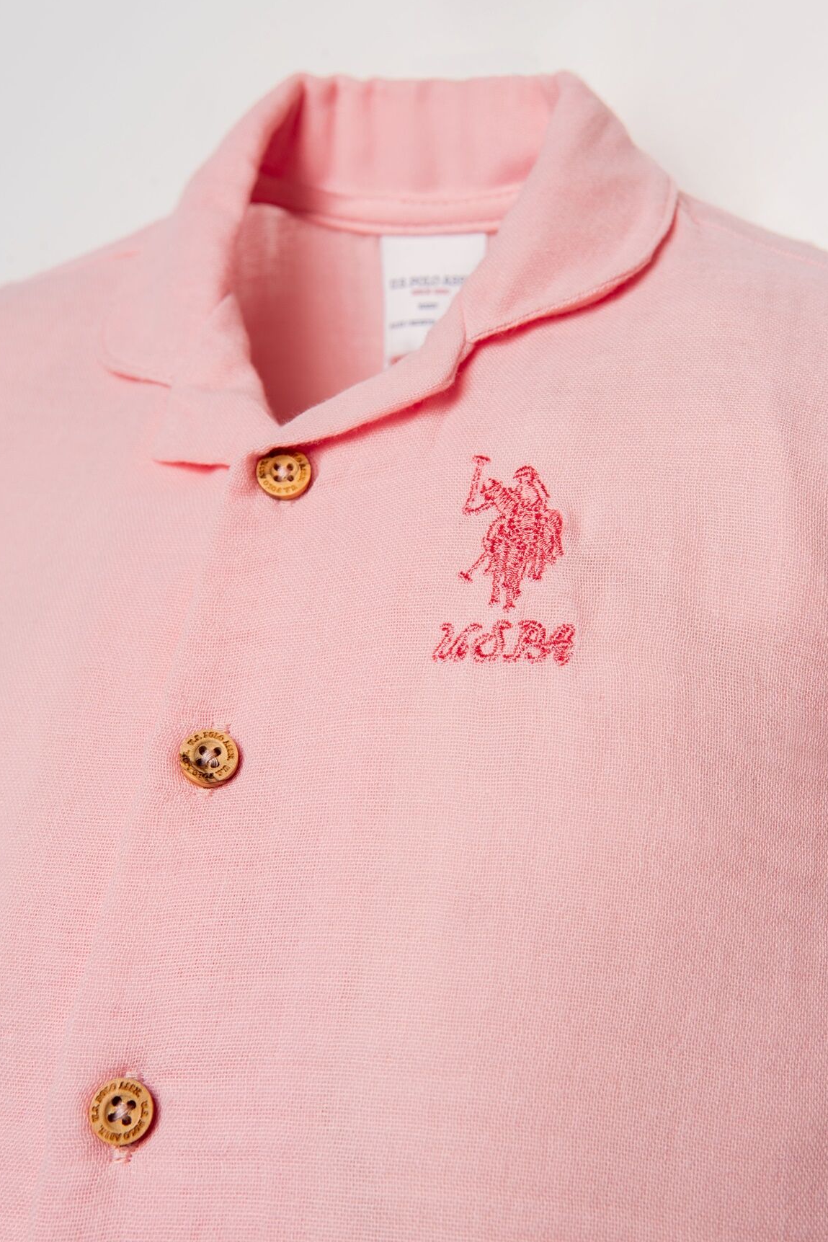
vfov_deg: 41.9
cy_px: 599
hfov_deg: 28.7
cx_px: 403
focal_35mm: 47
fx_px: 1621
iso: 125
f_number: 7.1
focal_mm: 30
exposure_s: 1/160
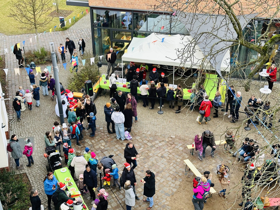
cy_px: 105
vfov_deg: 30.3
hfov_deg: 39.7
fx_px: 388
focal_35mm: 48
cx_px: 140
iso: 80
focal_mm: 6.86
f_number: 1.78
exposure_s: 1/66
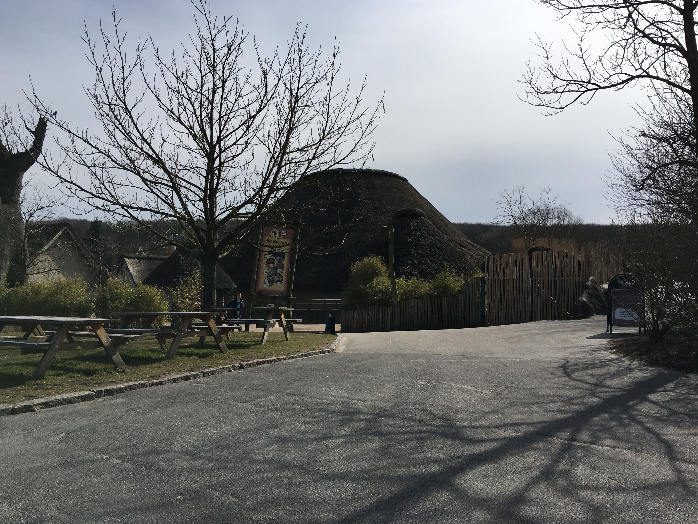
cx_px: 339
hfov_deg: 60.0
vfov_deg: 46.8
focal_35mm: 30
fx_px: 605
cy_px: 257
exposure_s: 1/3077
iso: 25
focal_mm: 4.15
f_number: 2.2
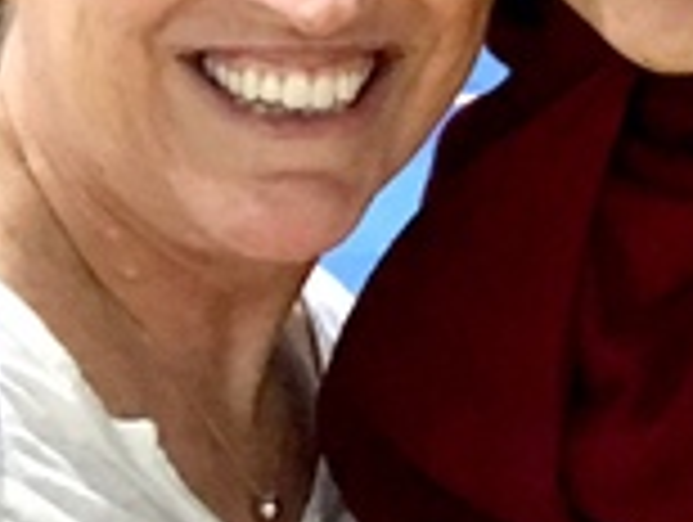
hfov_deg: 17.1
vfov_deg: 13.9
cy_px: -86
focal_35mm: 104
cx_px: 1022
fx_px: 2085
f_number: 2.2
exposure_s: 1/17
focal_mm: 2.87
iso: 250
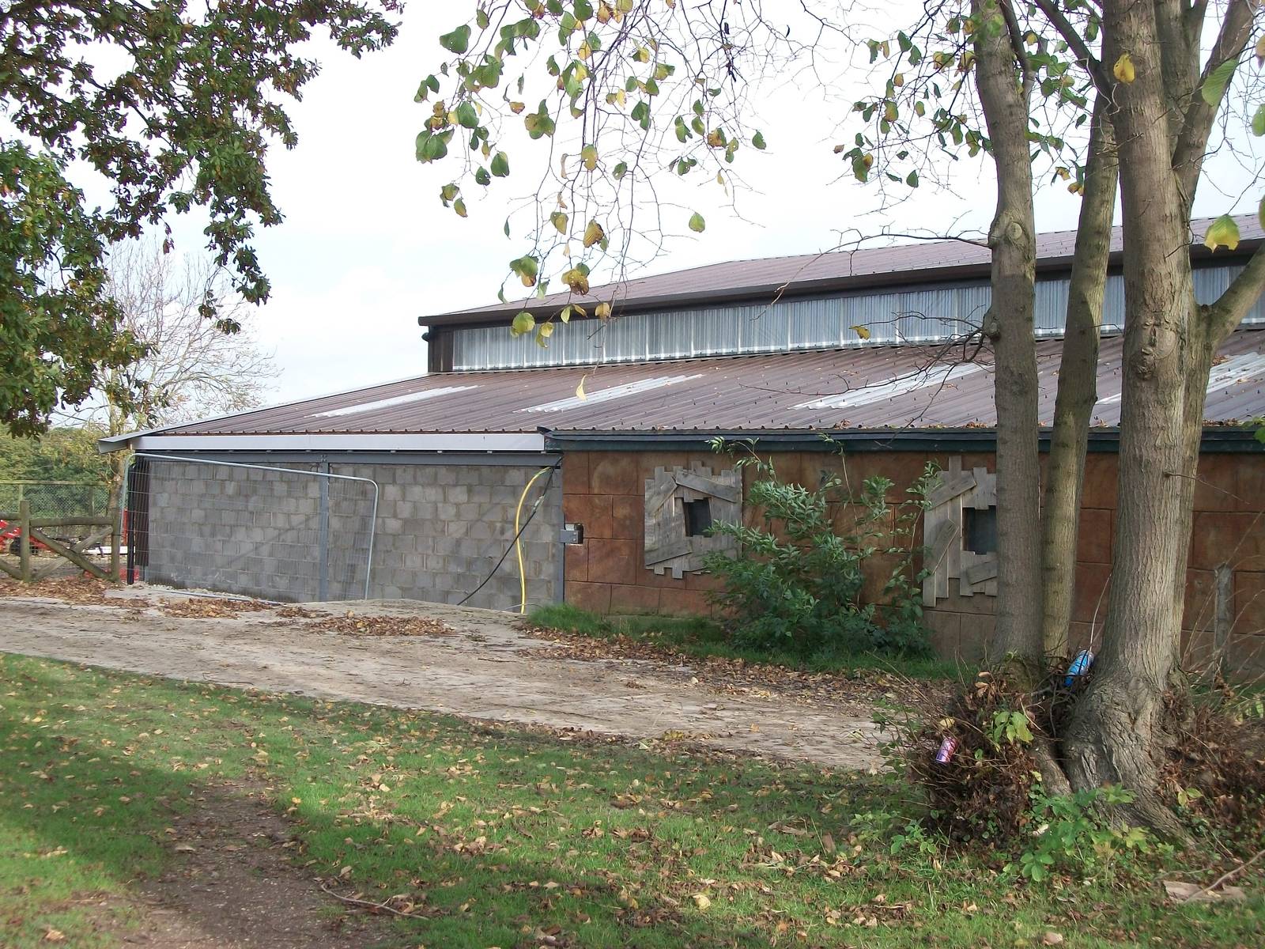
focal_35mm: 50
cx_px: 632
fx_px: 1827
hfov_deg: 38.2
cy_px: 474
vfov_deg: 29.1
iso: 80
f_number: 3.6
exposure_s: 1/250
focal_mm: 8.8
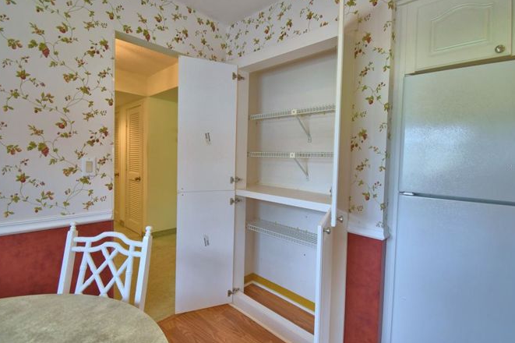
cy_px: 166
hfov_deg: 96.7
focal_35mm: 16
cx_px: 263
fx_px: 229
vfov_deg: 73.7
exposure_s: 1/60
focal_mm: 10
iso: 400
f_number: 4.5
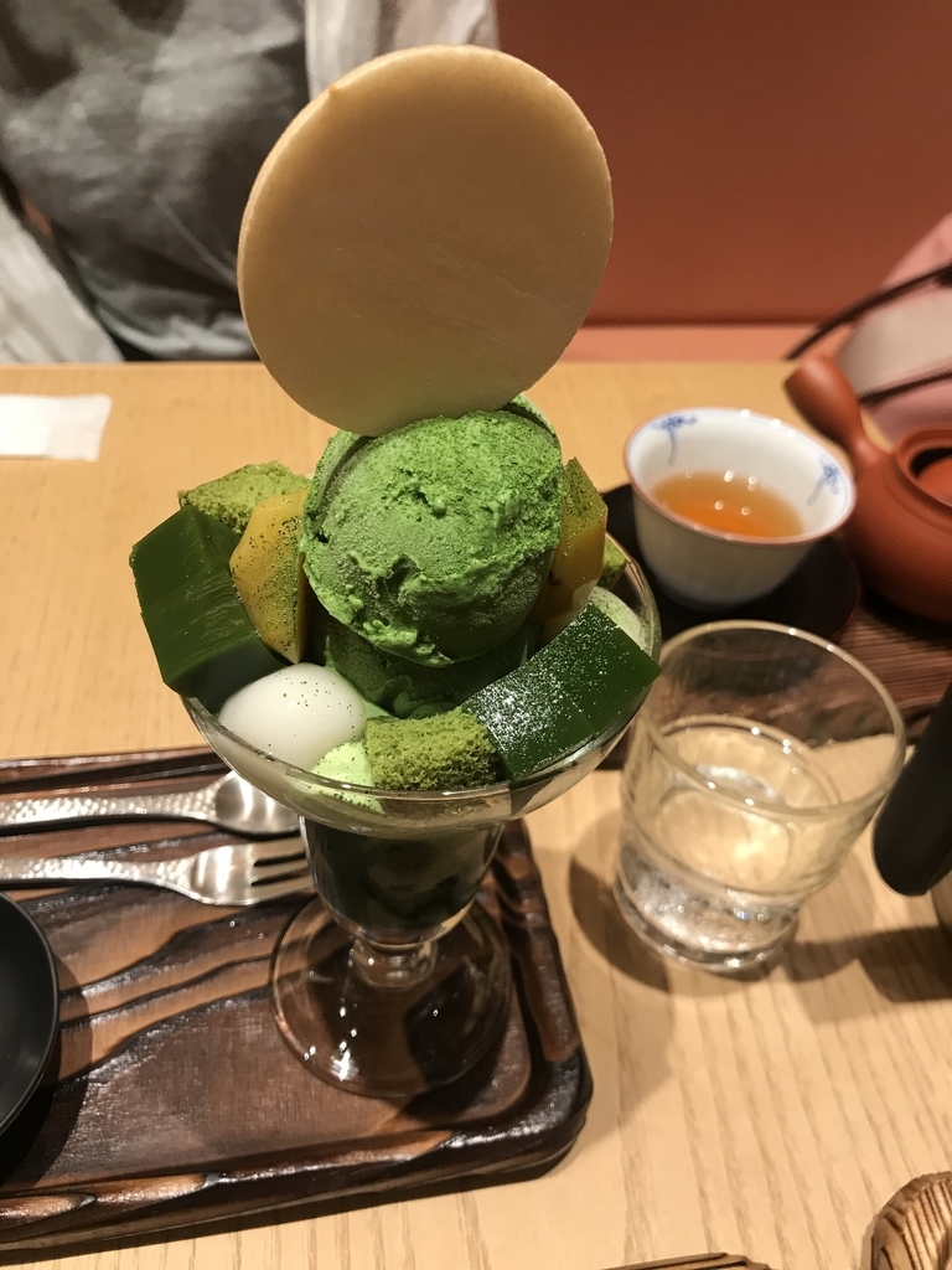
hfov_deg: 49.7
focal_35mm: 28
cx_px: 476
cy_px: 635
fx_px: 1027
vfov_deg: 63.4
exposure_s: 1/30
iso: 32
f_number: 1.8
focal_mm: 3.99
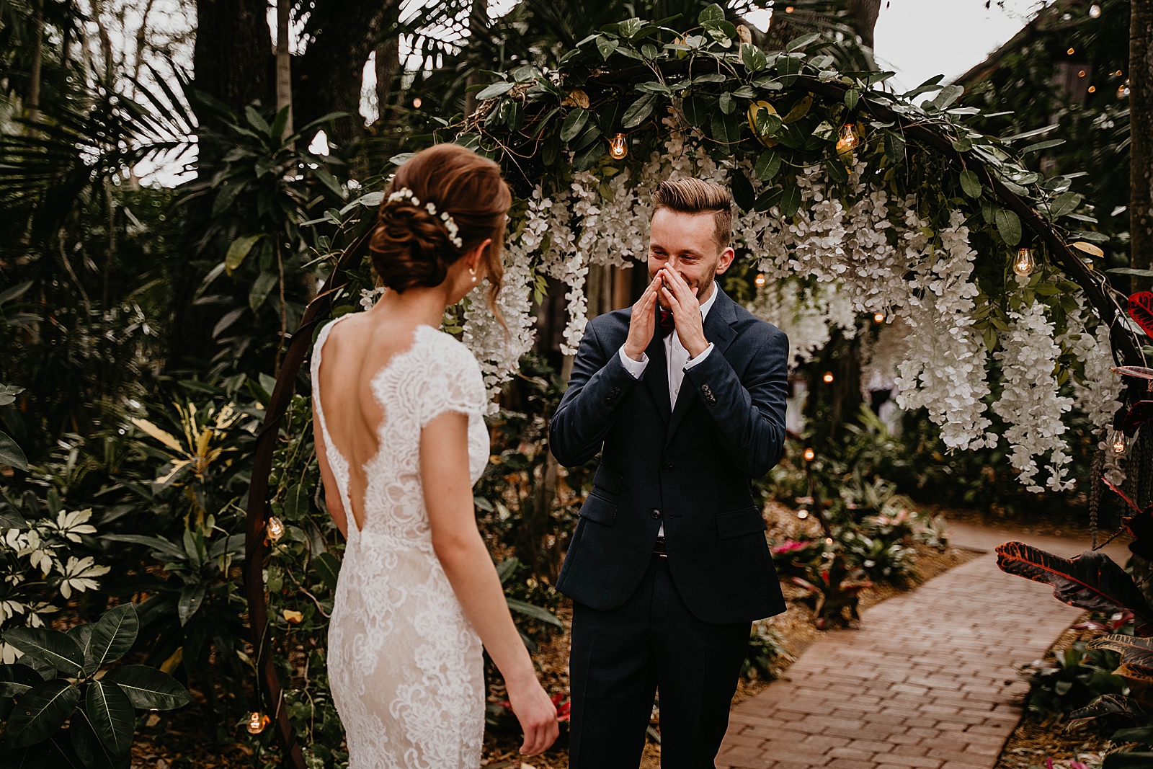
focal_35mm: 51
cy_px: 384
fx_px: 1633
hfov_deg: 38.9
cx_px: 576
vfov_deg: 26.5
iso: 400
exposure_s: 1/320
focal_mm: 51
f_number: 2.8
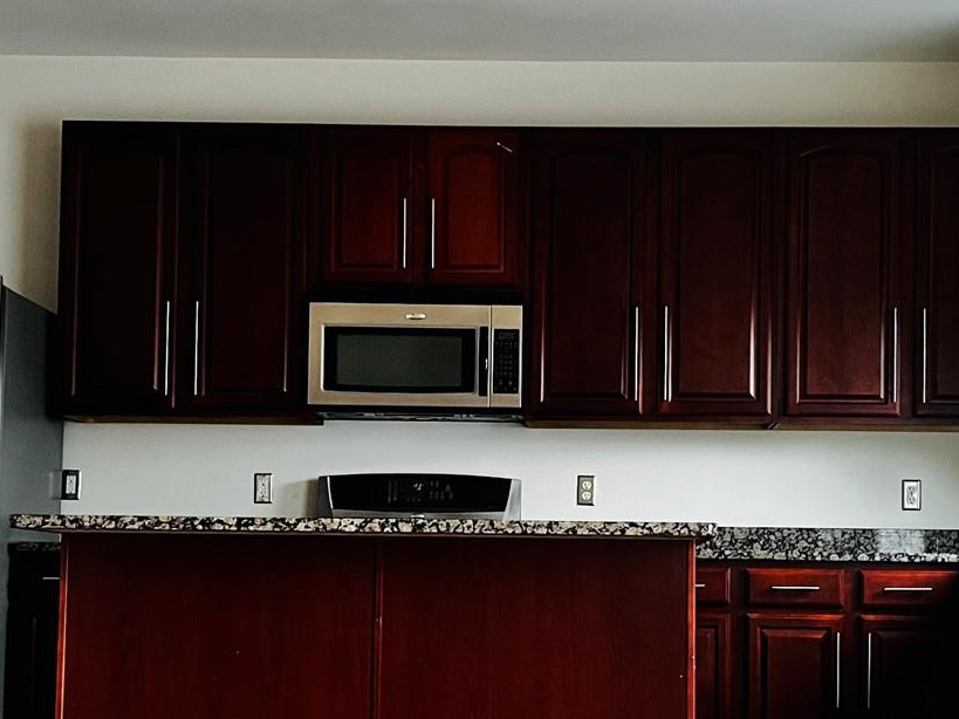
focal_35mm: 65
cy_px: 487
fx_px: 1800
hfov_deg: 29.8
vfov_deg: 22.5
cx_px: 568
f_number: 1.5
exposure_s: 1/73
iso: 125
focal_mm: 5.7
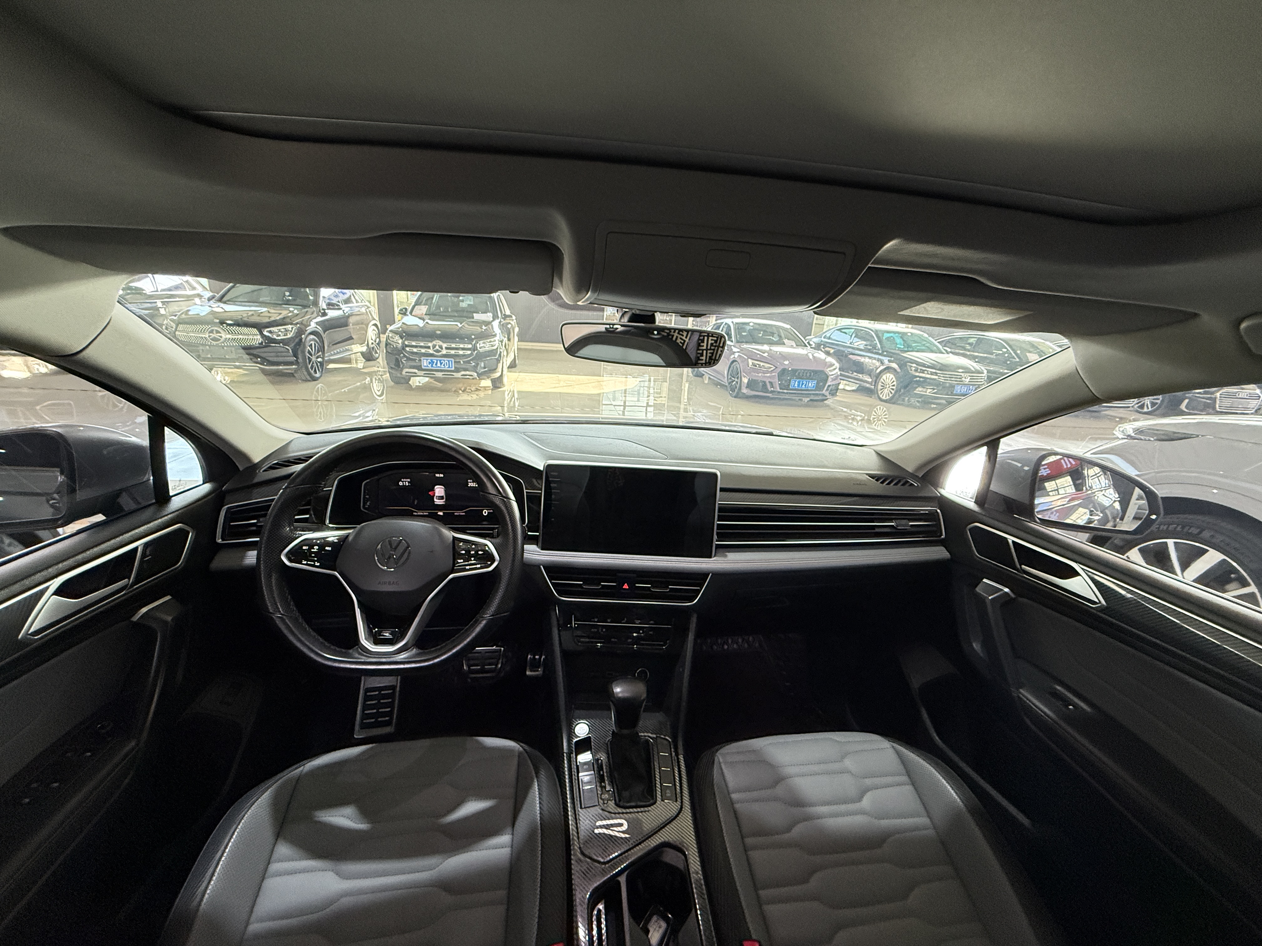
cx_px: 631
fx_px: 510
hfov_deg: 102.1
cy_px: 473
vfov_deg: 85.7
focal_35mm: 14
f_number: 2.2
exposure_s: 1/89
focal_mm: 2.22
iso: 320
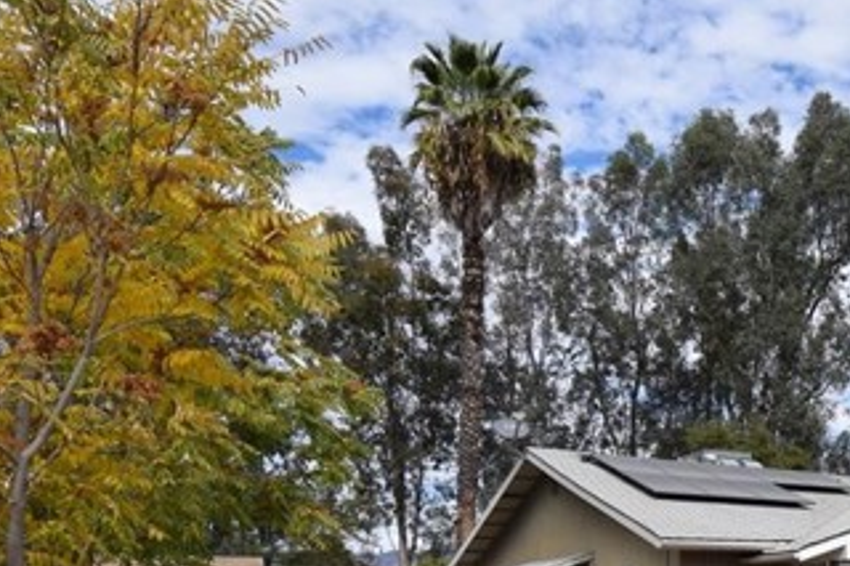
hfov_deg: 41.0
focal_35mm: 42
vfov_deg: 30.3
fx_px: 991
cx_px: 834
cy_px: 521
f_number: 9
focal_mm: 14
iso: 200
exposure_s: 1/320
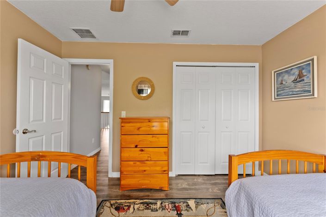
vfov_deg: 81.2
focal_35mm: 14
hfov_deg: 104.3
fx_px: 127
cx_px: 163
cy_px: 108
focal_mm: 14
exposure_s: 1/4
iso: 250
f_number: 7.1
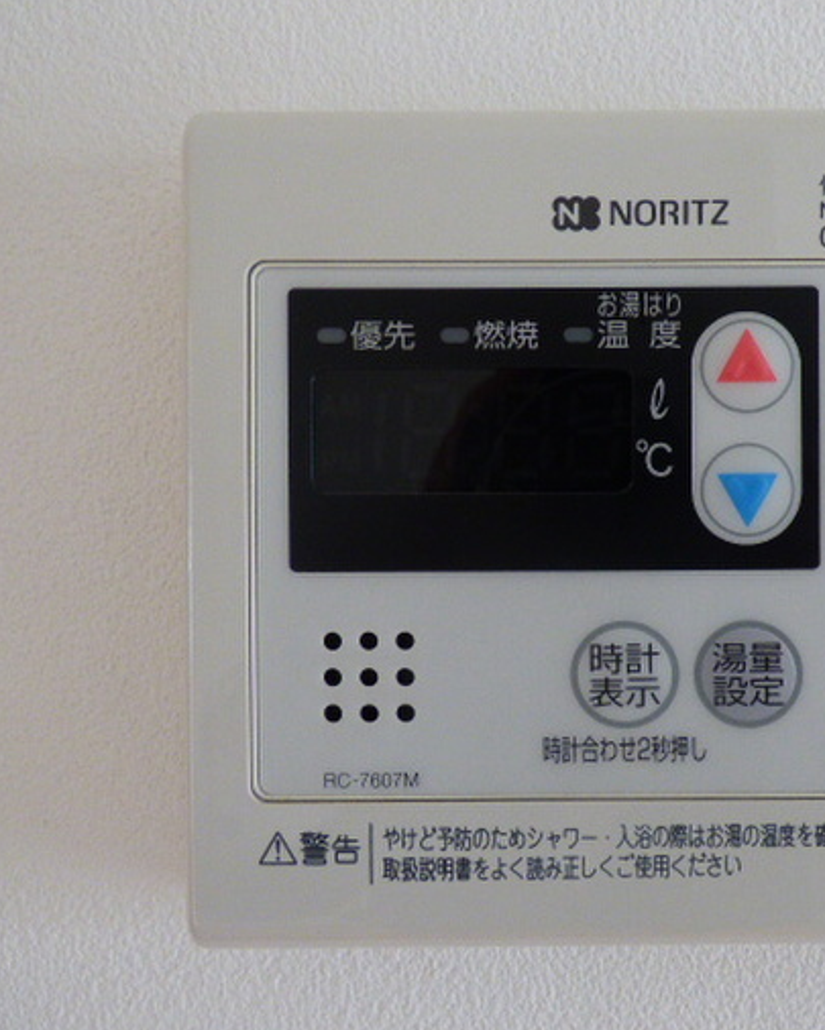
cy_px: 508
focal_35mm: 27
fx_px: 824
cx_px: 607
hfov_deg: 51.2
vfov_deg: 64.1
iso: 320
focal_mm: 3.58
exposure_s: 1/60
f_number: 2.8
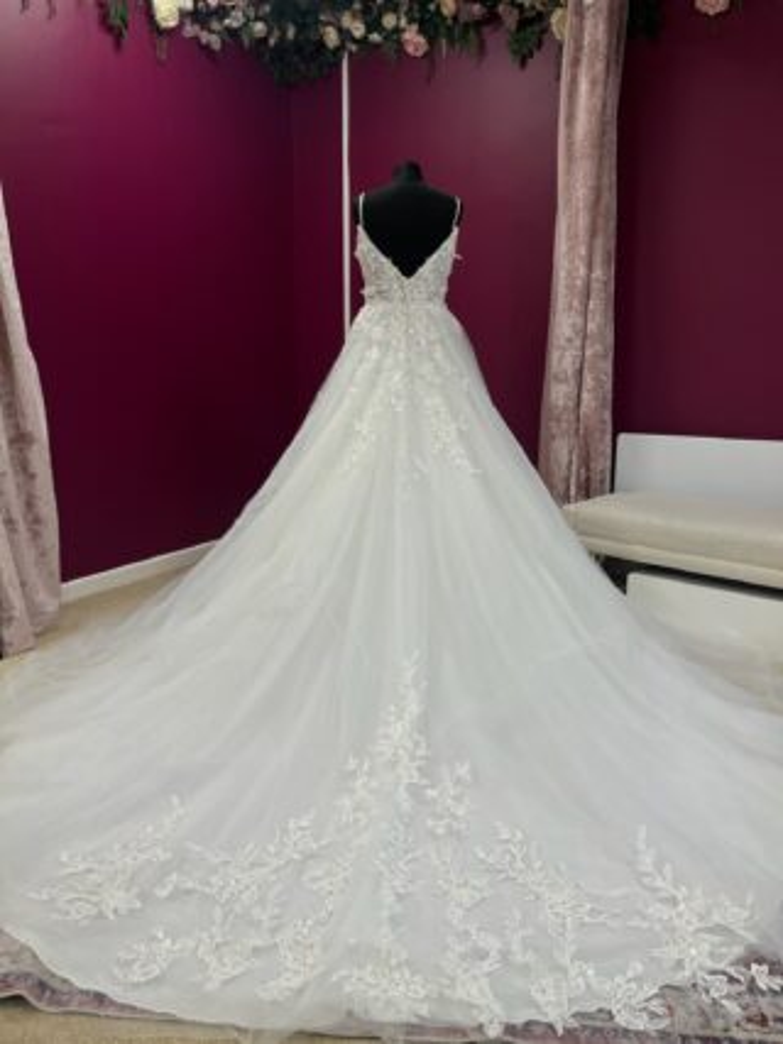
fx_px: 785
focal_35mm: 26
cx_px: 392
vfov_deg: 67.3
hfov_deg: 53.0
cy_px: 522
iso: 32
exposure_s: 1/141
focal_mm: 5.1
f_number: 1.6
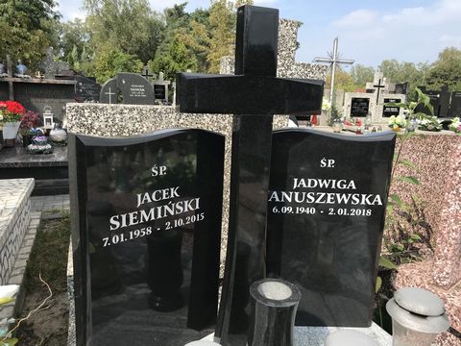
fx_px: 373
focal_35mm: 28
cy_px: 173
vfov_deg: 49.7
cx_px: 230
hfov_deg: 63.4
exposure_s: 1/1126
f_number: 1.8
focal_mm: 3.99
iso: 20
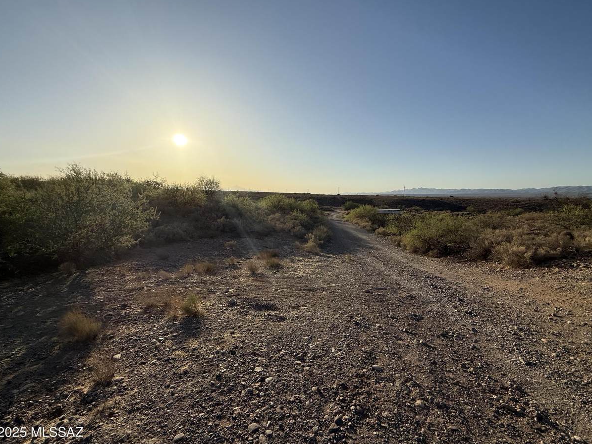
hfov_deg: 98.2
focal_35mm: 15
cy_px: 216
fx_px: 257
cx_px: 303
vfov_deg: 81.7
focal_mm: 2.22
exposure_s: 1/4149
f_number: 2.2
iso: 50
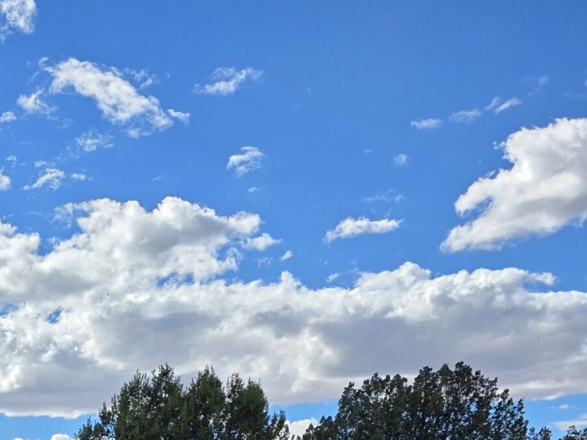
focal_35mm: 77
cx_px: -240
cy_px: 723
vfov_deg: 16.8
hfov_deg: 21.9
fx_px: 1306
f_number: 1.7
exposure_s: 1/7061
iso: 80
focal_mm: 6.3
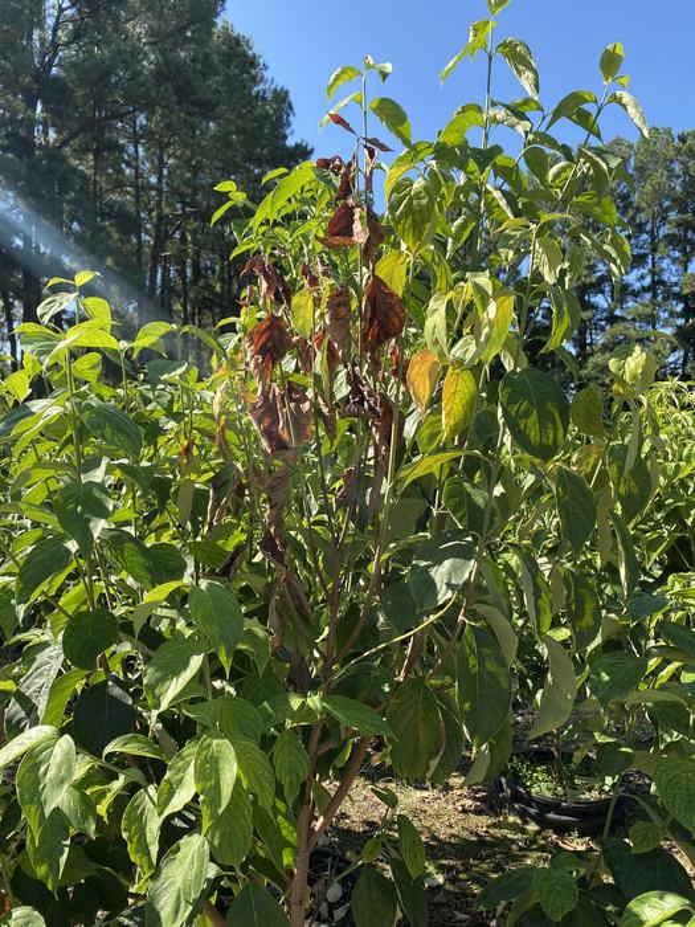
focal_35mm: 26
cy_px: 464
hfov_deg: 53.1
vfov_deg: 67.3
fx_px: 696
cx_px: 348
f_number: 1.8
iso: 32
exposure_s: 1/833
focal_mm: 4.25
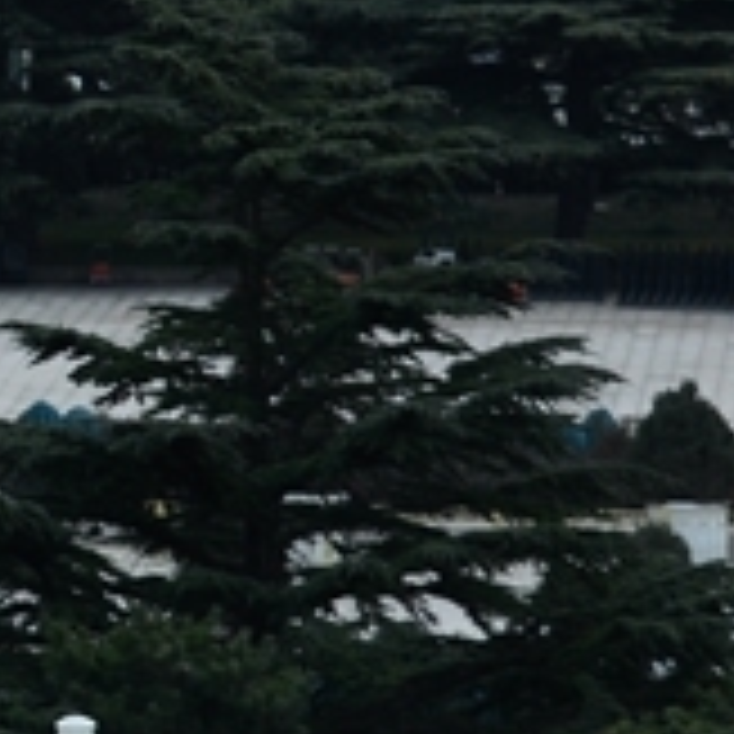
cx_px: -1018
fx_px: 15161
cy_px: -216
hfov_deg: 2.8
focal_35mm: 632
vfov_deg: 2.8
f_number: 4.8
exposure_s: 1/50
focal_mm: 110
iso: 400
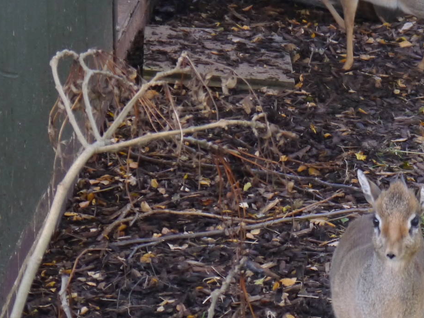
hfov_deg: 13.3
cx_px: 359
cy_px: 115
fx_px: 1801
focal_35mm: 147
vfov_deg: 10.1
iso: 800
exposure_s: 1/50
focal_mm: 42
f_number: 5.6
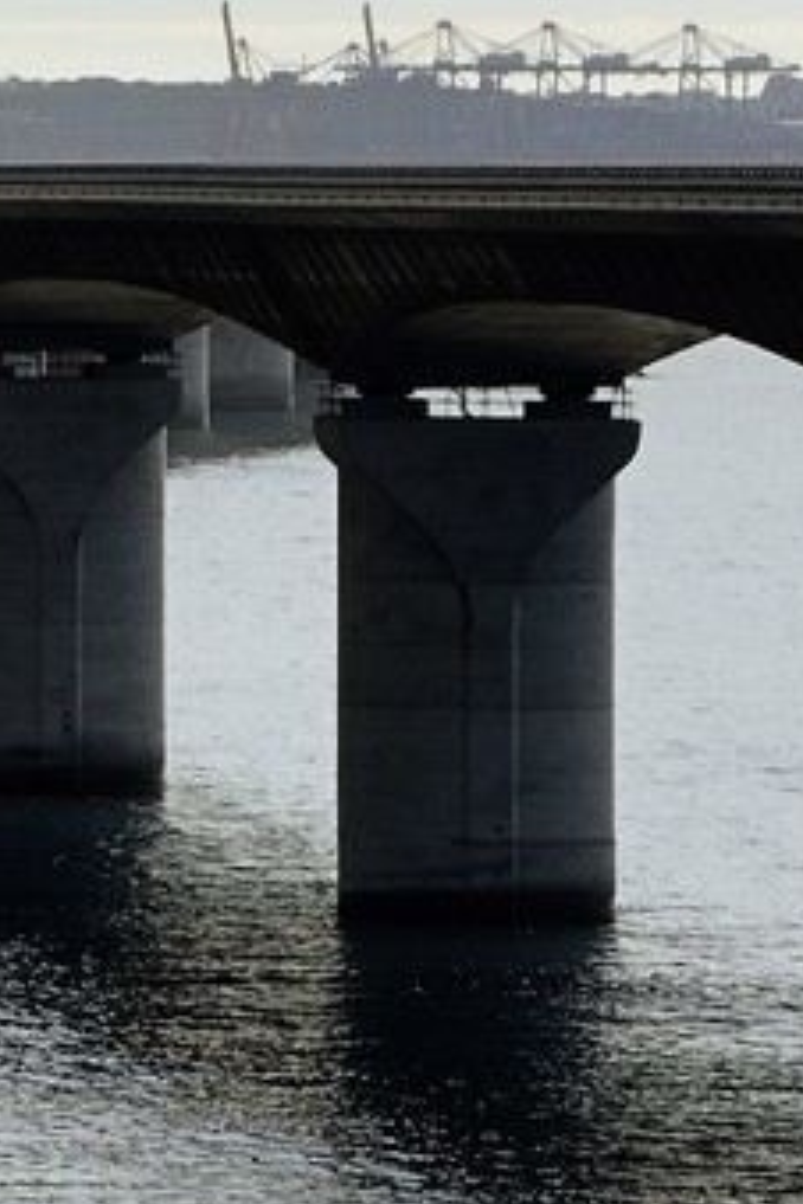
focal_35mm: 529
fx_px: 17698
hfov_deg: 2.6
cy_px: 183
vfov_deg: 3.9
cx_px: -1936
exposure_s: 1/400
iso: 200
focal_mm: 112
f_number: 11
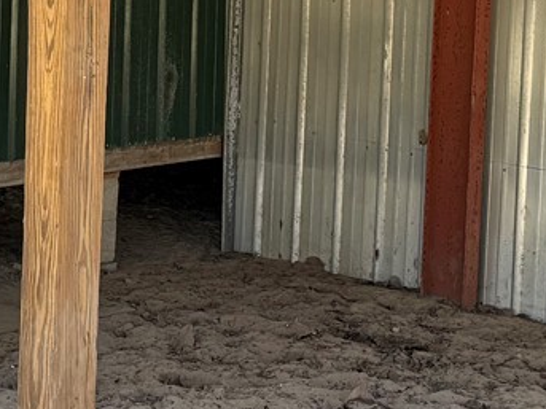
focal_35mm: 112
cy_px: 6
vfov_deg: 13.1
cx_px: 32
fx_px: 1766
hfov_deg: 17.3
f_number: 1.78
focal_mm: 6.76
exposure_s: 1/243
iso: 125
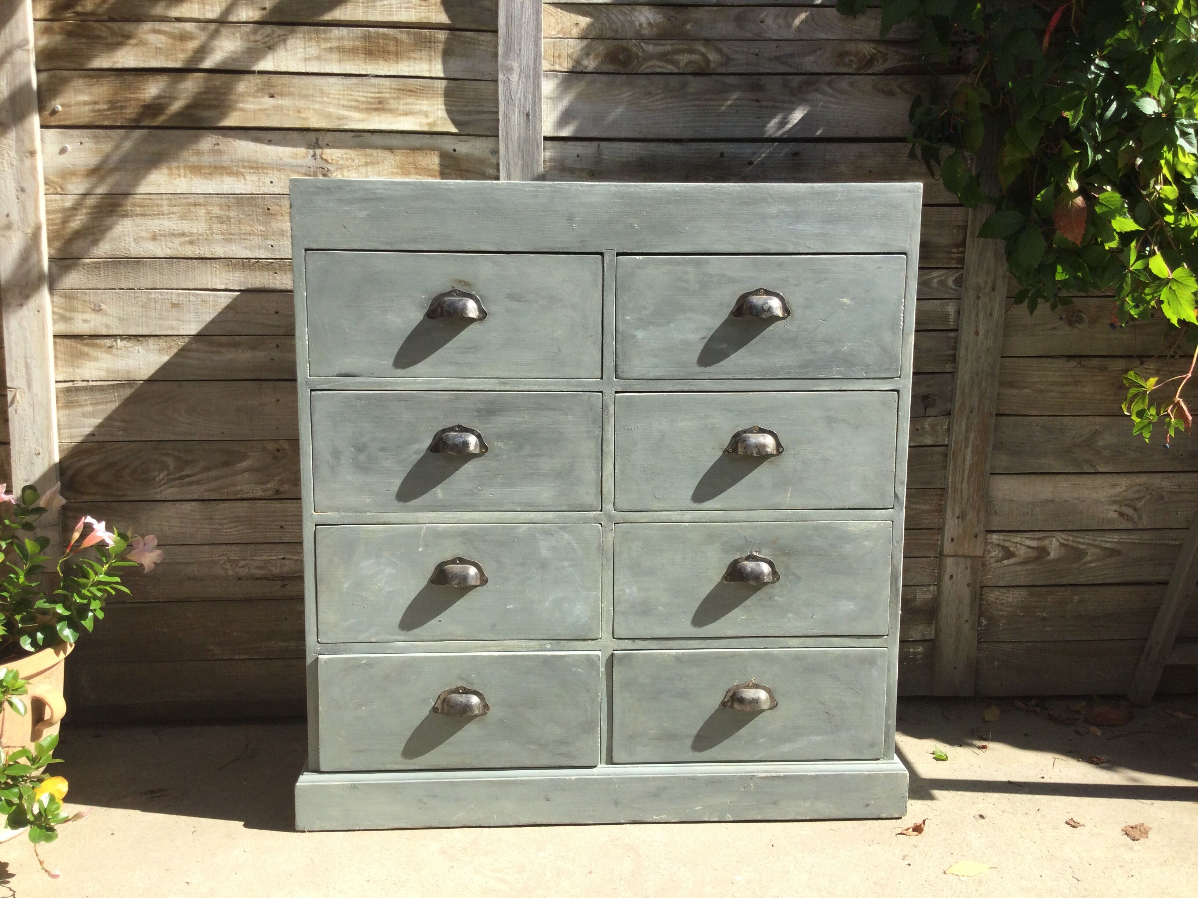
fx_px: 1073
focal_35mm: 31
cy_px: 449
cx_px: 599
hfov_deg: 58.4
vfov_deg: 45.4
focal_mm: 3.3
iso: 25
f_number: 2.4
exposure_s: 1/702
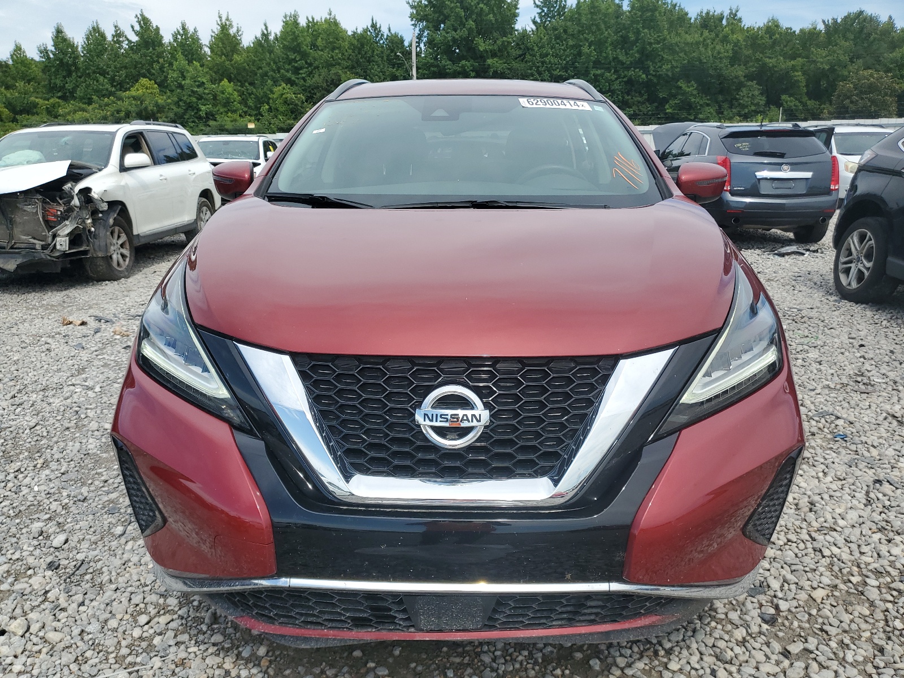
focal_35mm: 26
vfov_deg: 53.1
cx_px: 452
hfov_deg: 67.3
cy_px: 339
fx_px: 679
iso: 50
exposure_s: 1/2500
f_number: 1.5
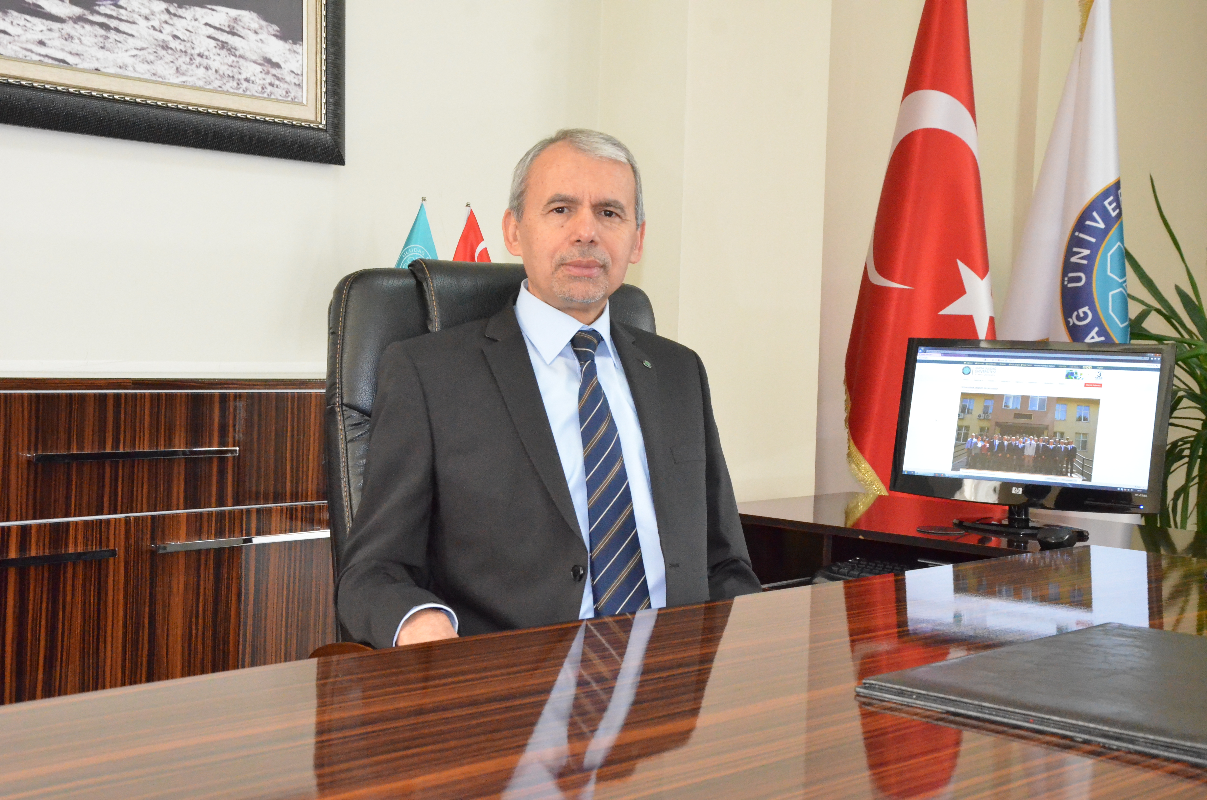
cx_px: 604
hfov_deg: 39.0
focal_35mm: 51
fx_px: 1706
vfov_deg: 26.4
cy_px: 400
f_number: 8
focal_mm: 34
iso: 6400
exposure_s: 1/125
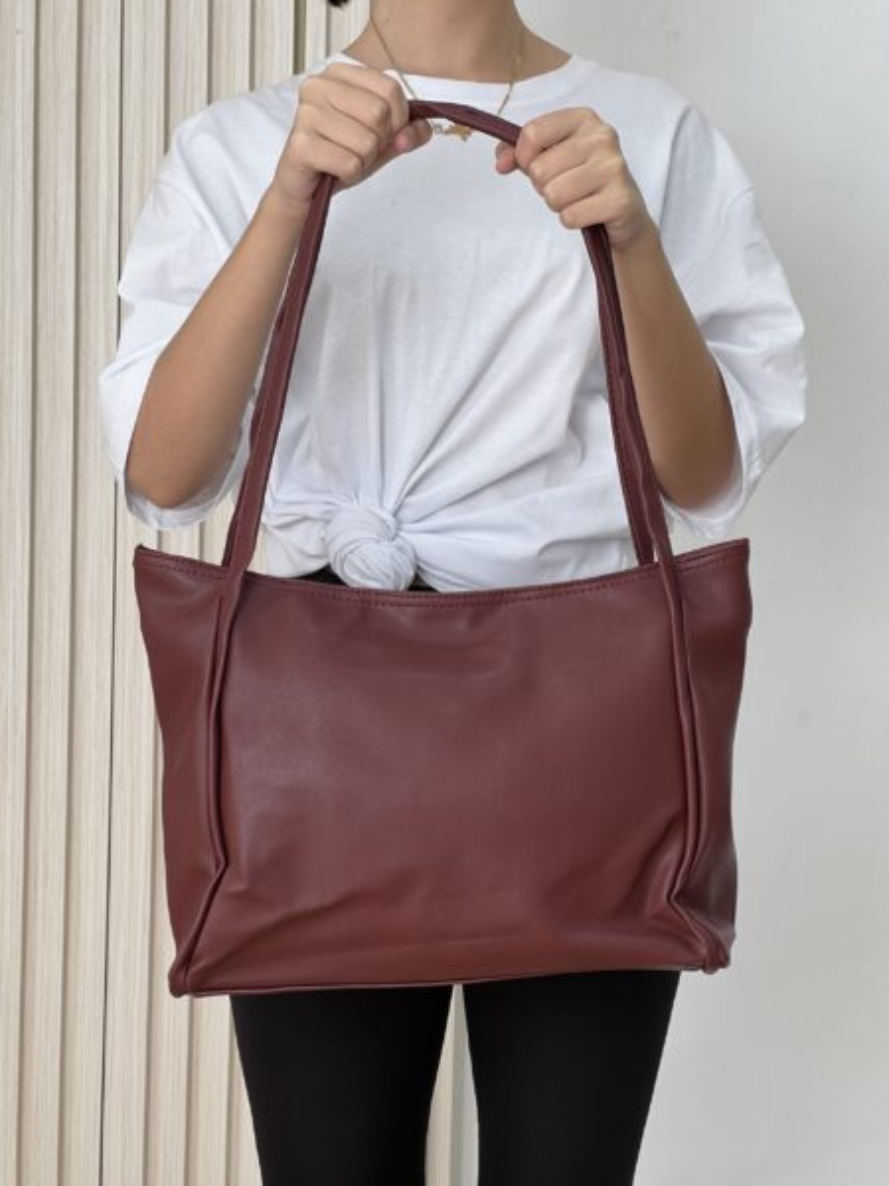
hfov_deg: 19.1
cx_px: 444
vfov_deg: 25.3
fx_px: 2637
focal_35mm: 77
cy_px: 593
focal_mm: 9
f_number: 2.8
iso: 50
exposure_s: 1/100
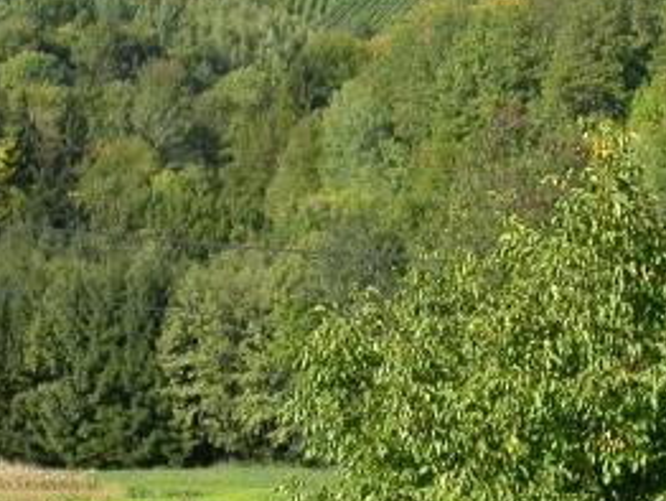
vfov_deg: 12.4
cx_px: 229
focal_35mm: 119
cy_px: 361
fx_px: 2292
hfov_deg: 16.5
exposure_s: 1/220
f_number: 6
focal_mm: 8.2
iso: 100
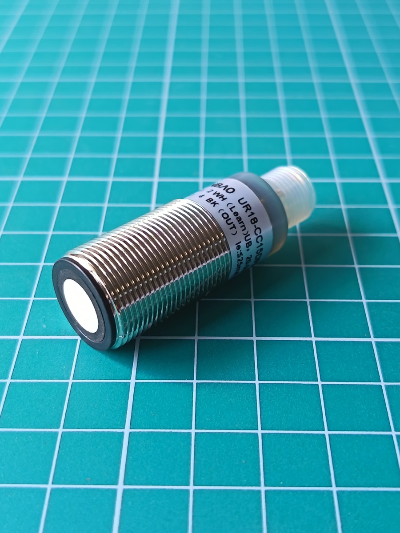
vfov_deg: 39.7
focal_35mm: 48
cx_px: 200
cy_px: 266
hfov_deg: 30.3
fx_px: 740
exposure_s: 1/100
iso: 584
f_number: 1.75
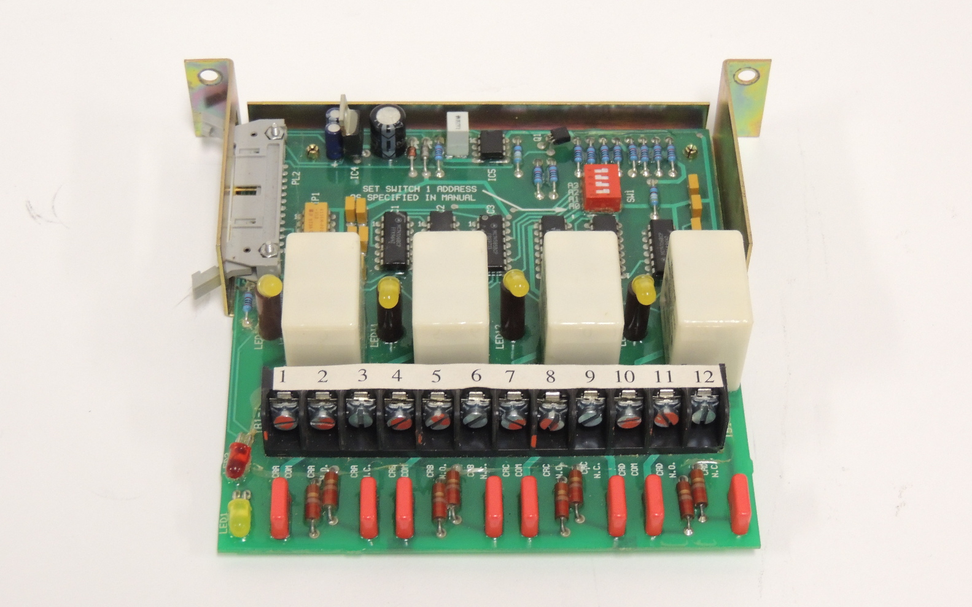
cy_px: 304
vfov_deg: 17.4
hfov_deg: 27.5
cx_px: 481
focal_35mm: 75
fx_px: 1987
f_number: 3.9
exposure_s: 1/15
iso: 500
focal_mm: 12.4
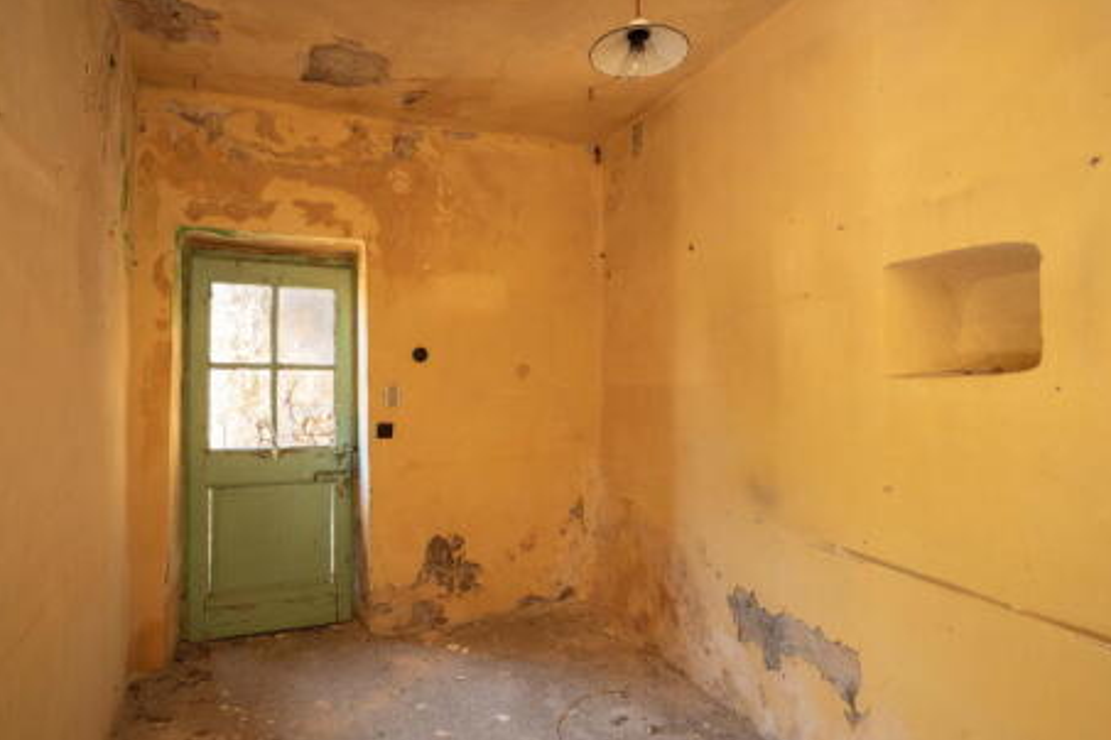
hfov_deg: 81.2
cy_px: 364
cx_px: 564
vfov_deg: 59.5
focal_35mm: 21
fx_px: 648
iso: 4000
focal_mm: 20
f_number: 8
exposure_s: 1/60
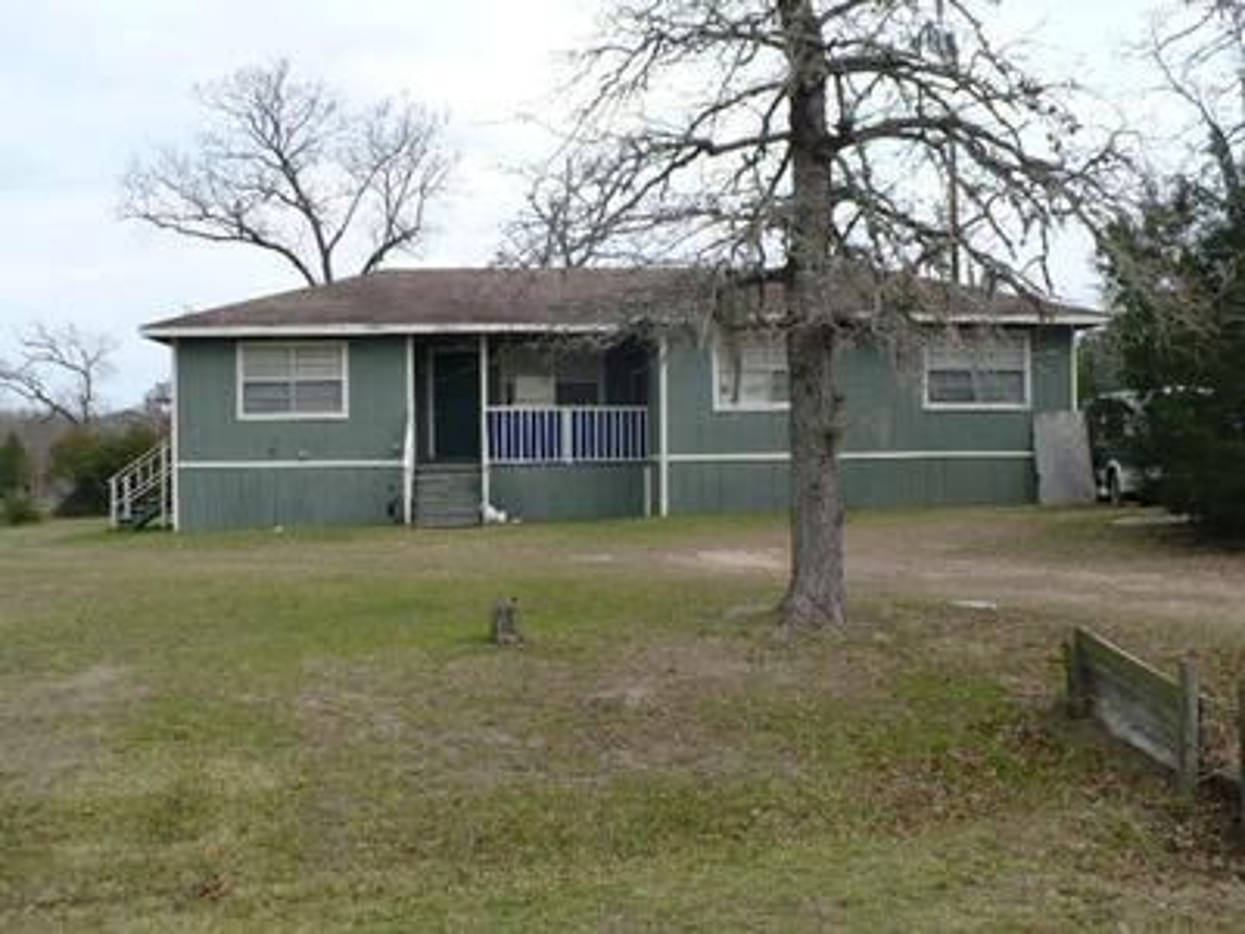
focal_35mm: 42
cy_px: 467
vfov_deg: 34.3
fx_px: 1511
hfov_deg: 44.8
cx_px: 622
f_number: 2.8
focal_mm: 6.1
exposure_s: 1/500
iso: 100
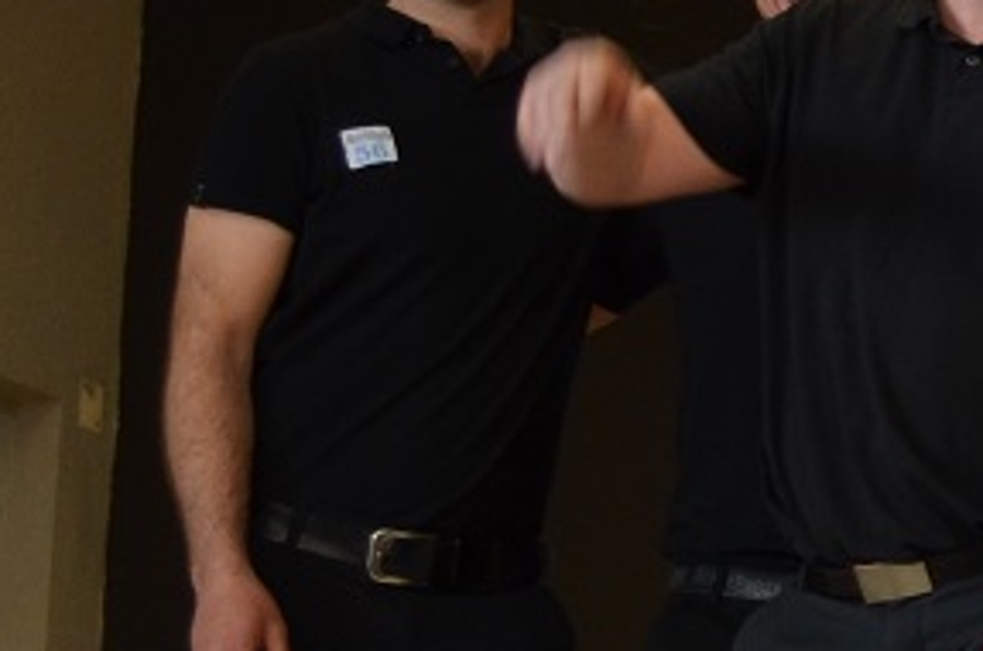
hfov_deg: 9.4
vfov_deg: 6.8
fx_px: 5476
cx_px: 2139
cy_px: 500
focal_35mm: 201
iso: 500
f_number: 4.2
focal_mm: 26
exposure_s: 1/60
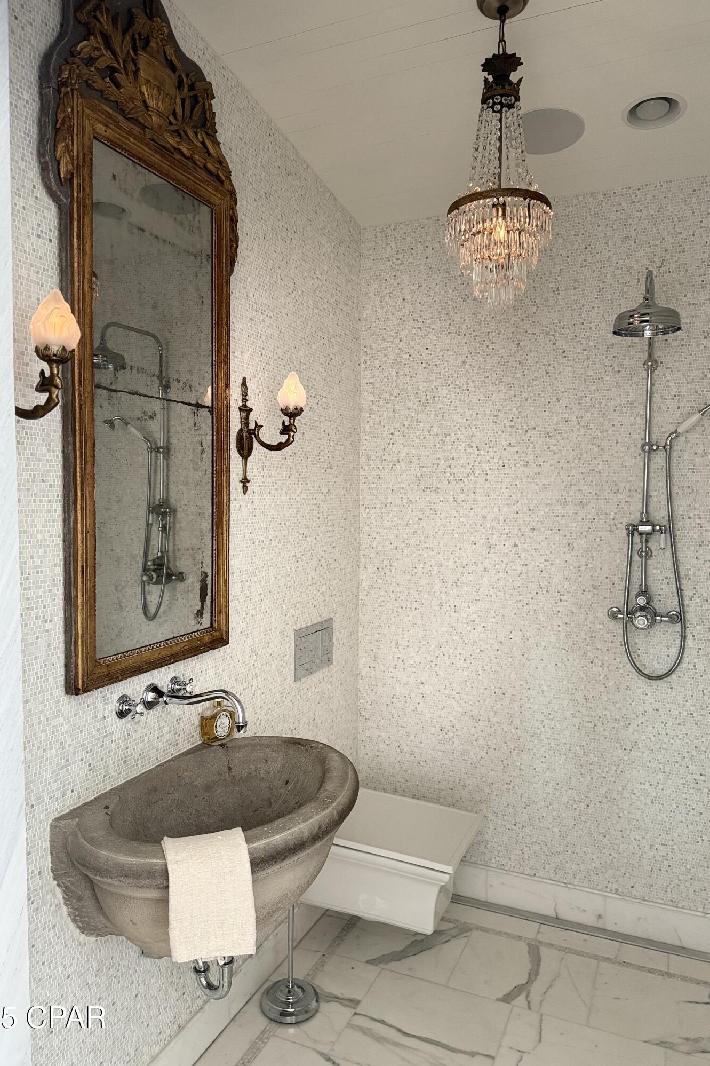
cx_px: 326
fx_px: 740
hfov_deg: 51.2
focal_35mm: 25
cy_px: 533
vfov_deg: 71.5
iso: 320
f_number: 1.78
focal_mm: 6.76
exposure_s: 1/60
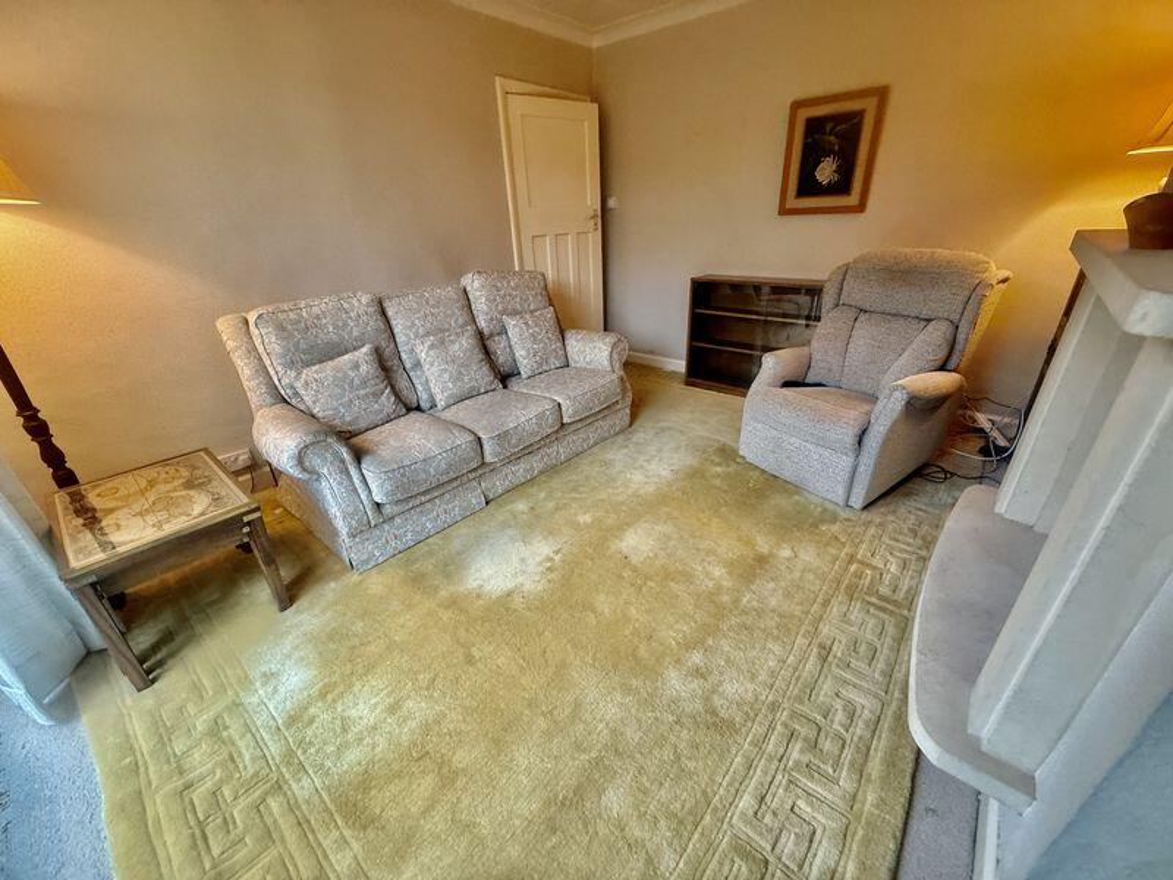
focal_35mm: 14
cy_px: 440
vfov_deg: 85.7
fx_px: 474
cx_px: 586
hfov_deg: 102.1
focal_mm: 2.22
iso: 250
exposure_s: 1/50
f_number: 2.2
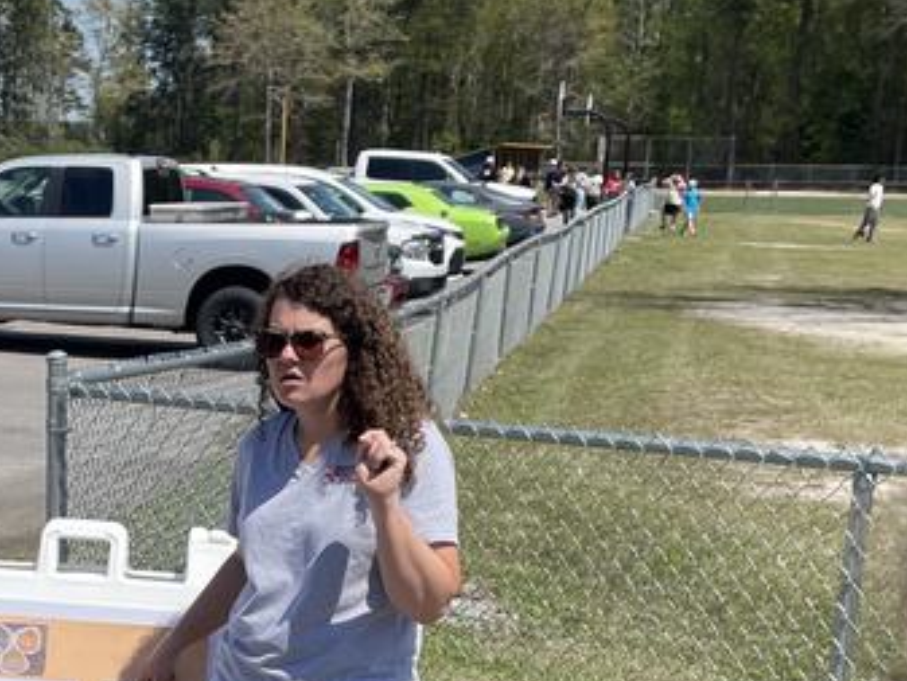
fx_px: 1887
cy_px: 716
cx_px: 117
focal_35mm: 72
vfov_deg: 19.7
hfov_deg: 26.3
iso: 32
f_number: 1.6
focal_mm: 4.2
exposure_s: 1/4464
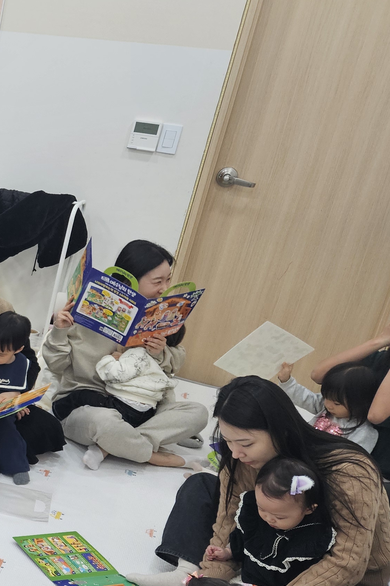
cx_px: -226
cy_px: 425
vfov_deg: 34.5
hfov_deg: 19.9
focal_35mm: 57
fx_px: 926
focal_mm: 5.4
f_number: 1.8
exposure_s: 1/120
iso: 125
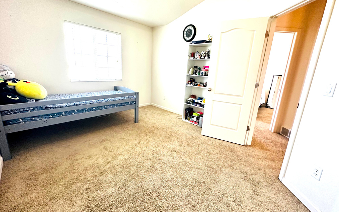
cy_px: 101
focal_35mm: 15
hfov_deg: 101.5
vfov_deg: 74.7
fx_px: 139
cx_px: 171
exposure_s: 1/120
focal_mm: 2.22
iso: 320
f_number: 2.2
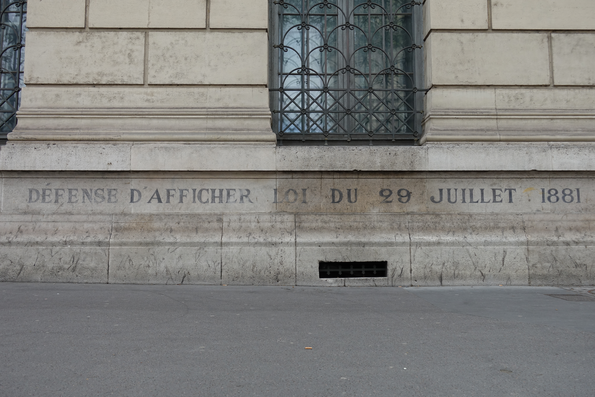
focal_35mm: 31
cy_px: 198
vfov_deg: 42.3
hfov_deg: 60.3
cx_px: 298
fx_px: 512
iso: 125
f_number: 4
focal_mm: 11.33
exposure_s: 1/250
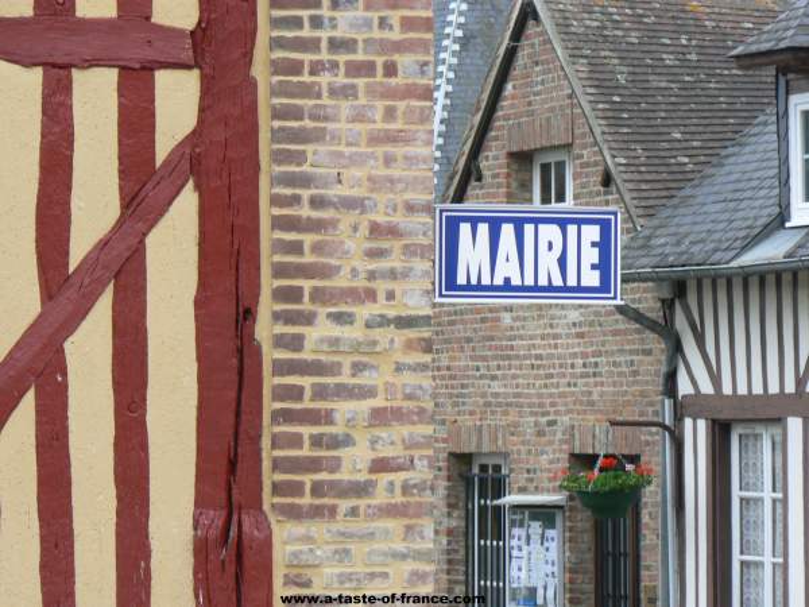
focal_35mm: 219
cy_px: 304
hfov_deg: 9.0
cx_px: 404
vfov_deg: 6.8
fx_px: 5118
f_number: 5.6
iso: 80
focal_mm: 36.5
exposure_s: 1/160
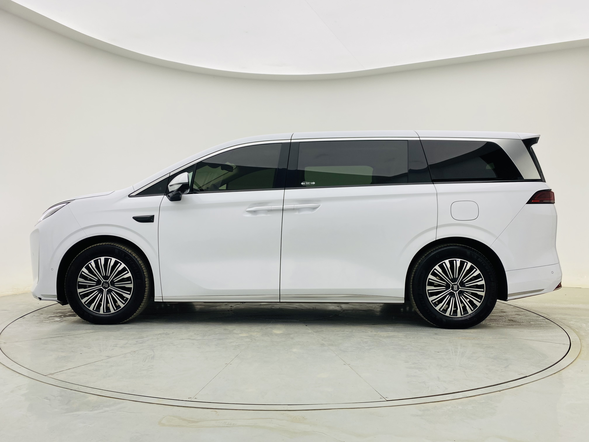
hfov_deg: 67.3
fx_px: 442
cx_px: 294
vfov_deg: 53.1
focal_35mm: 26
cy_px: 221
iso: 32
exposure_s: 1/191
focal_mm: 4.25
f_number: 1.8
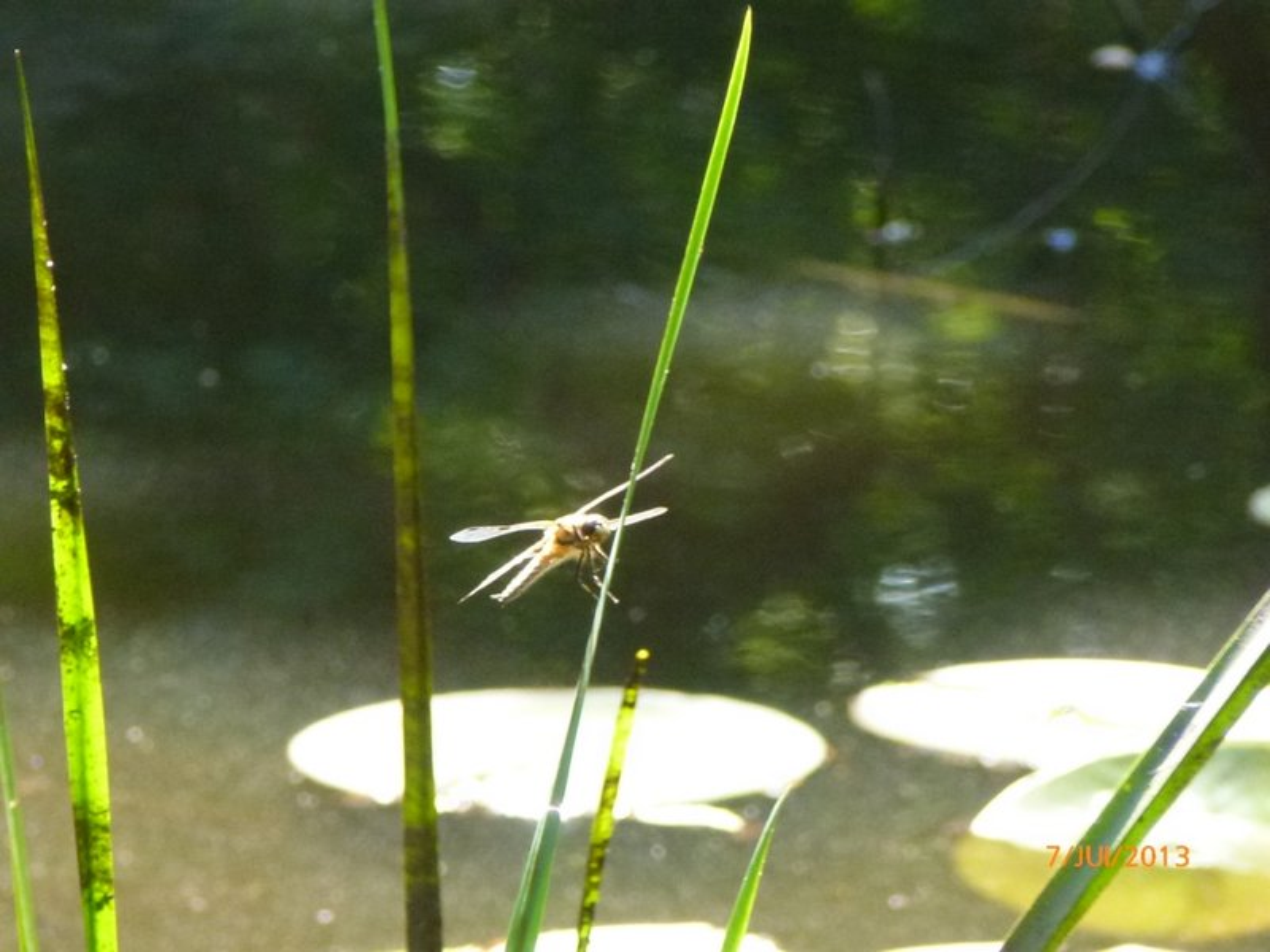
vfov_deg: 2.7
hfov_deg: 3.7
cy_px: 476
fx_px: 19885
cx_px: 635
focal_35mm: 542
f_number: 5.9
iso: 400
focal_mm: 68.8
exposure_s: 1/125
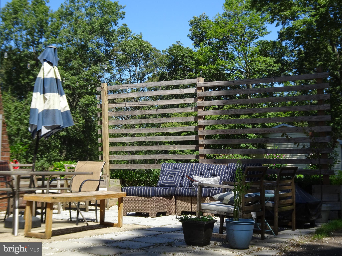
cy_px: 128
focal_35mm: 52
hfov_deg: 36.8
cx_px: 171
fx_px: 514
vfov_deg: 28.0
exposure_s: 1/320
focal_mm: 8.84
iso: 80
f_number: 4.5
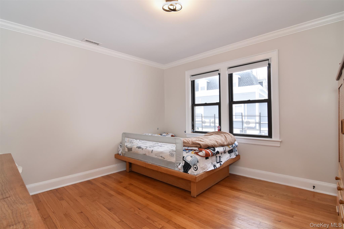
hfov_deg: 95.0
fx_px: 158
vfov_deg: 72.0
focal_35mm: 16
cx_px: 172
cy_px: 114
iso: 640
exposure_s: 1/25
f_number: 8
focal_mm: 11
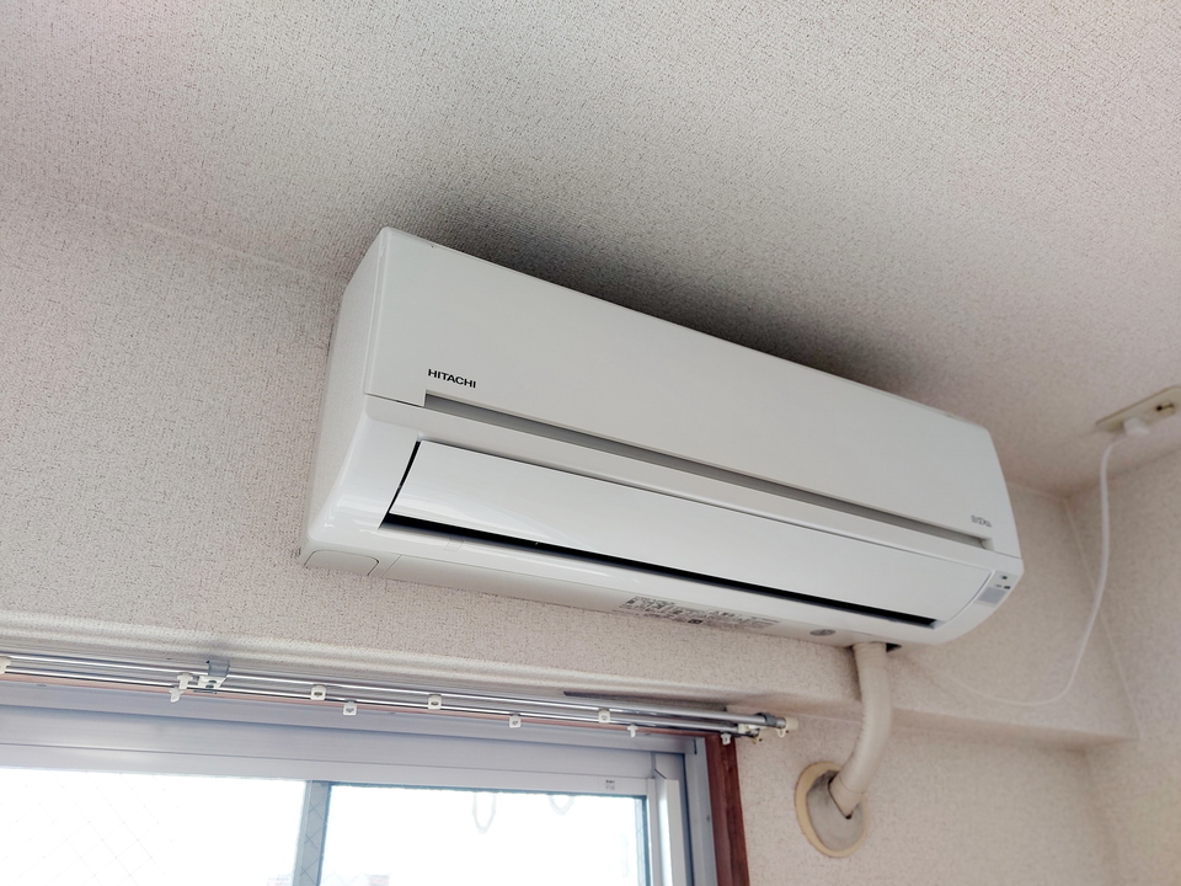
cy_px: 443
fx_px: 819
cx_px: 590
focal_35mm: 24
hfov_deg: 71.6
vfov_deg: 56.8
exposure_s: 1/40
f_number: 1.8
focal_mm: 5.23
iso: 32
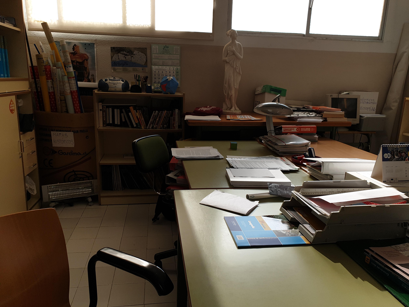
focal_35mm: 26
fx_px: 307
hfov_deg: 67.3
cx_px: 204
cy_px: 154
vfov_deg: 53.1
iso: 50
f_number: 2.4
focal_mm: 4.3
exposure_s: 1/428
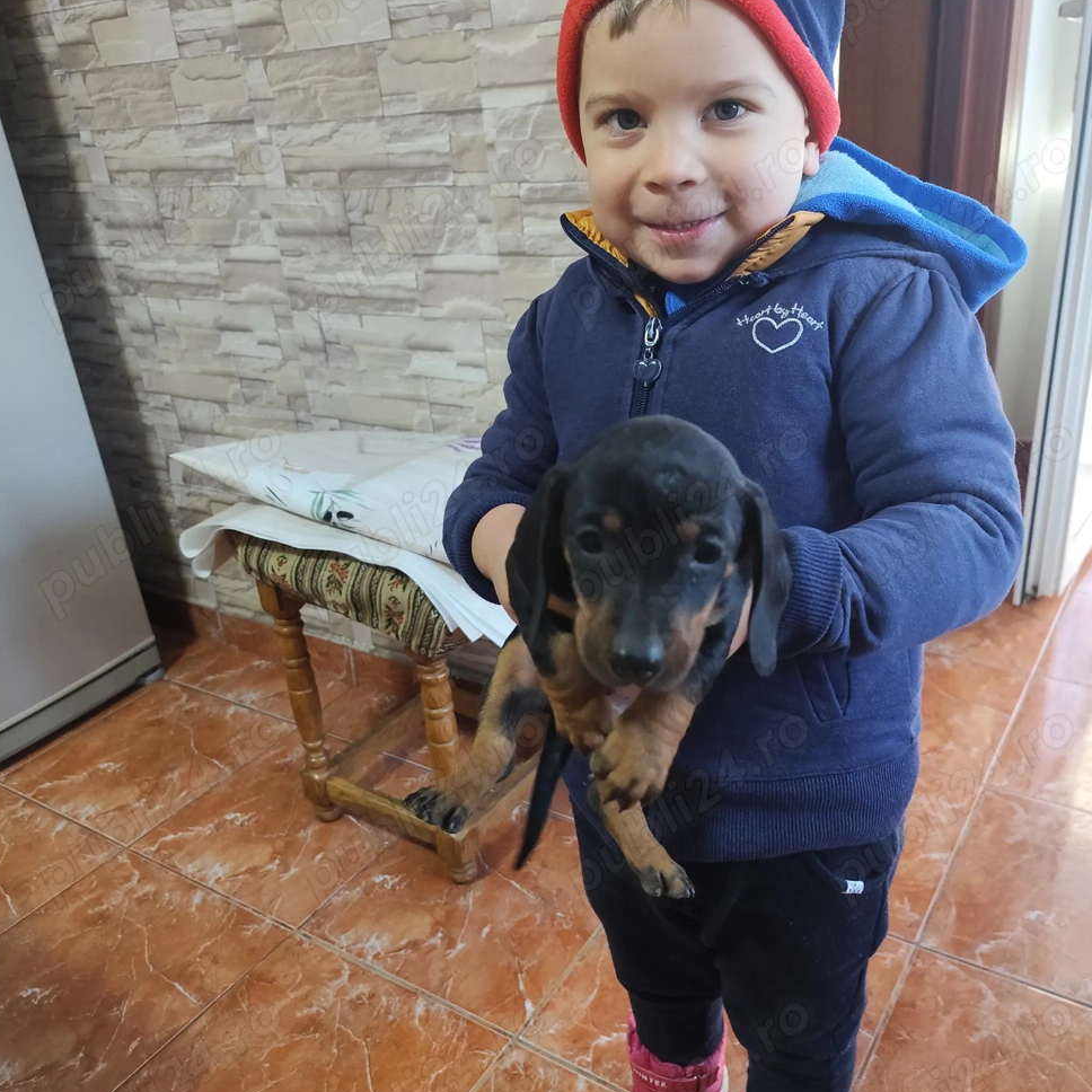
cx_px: 555
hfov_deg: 57.3
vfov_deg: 57.3
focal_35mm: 28
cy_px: 578
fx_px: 999
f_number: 1.65
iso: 500
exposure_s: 1/100
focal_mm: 6.19
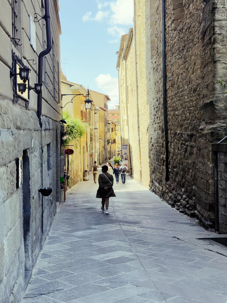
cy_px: 152
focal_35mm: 48
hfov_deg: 30.3
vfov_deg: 39.7
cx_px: 114
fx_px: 420
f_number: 1.8
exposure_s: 1/1011
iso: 64
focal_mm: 6.8
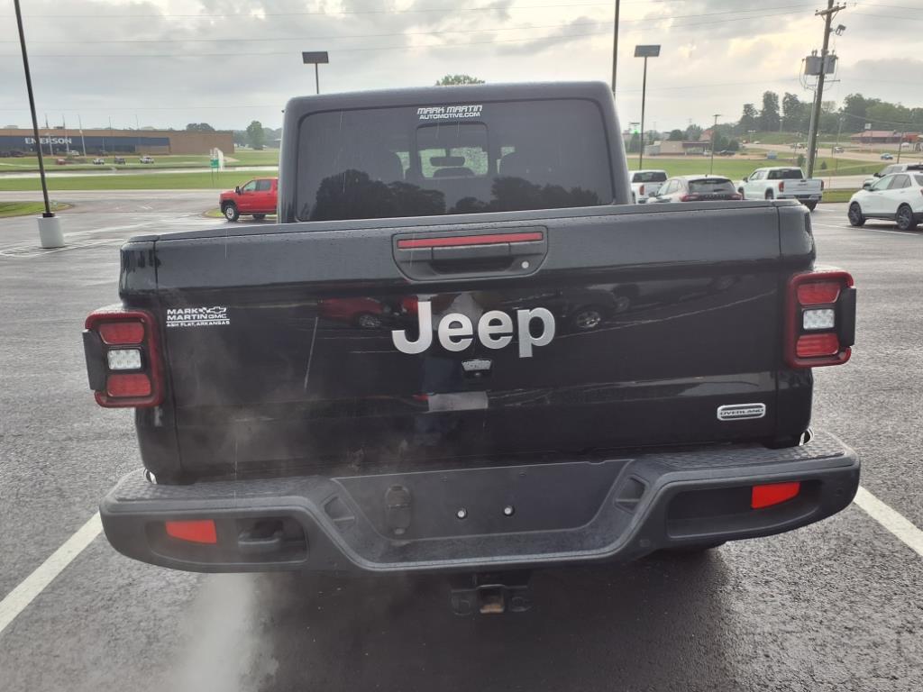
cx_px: 462
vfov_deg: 51.4
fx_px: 720
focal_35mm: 27
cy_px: 346
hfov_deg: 65.3
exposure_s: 1/120
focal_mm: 3.58
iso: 50
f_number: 1.9
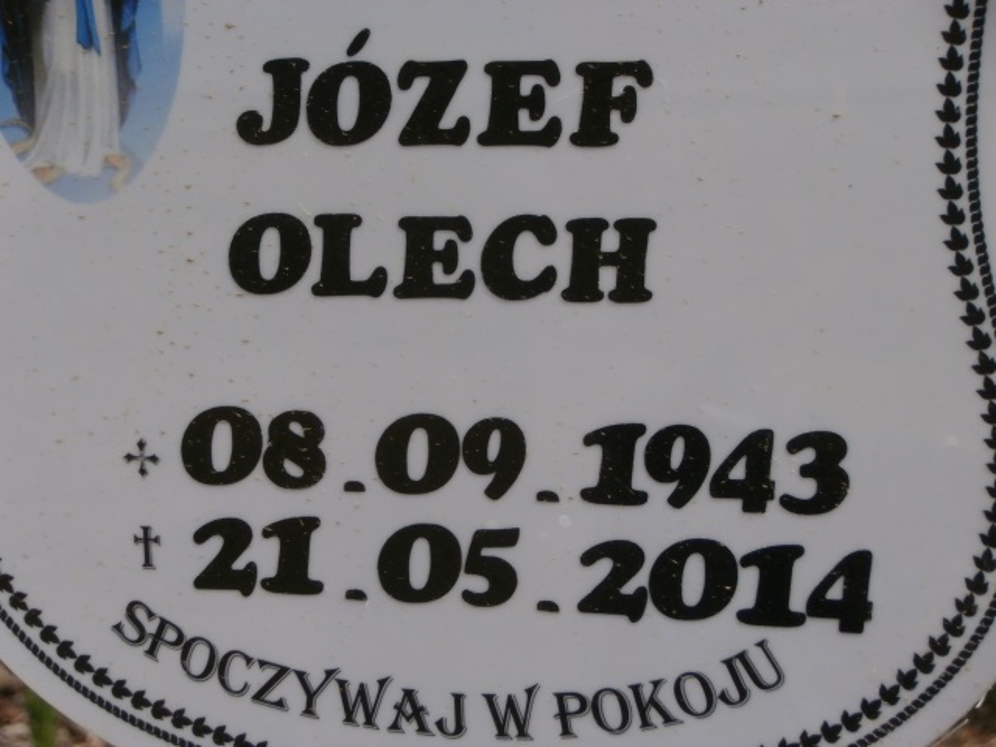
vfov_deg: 13.5
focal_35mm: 110
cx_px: 498
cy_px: 374
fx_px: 3165
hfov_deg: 17.9
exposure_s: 1/1000
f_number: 5.4
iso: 100
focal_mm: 19.54
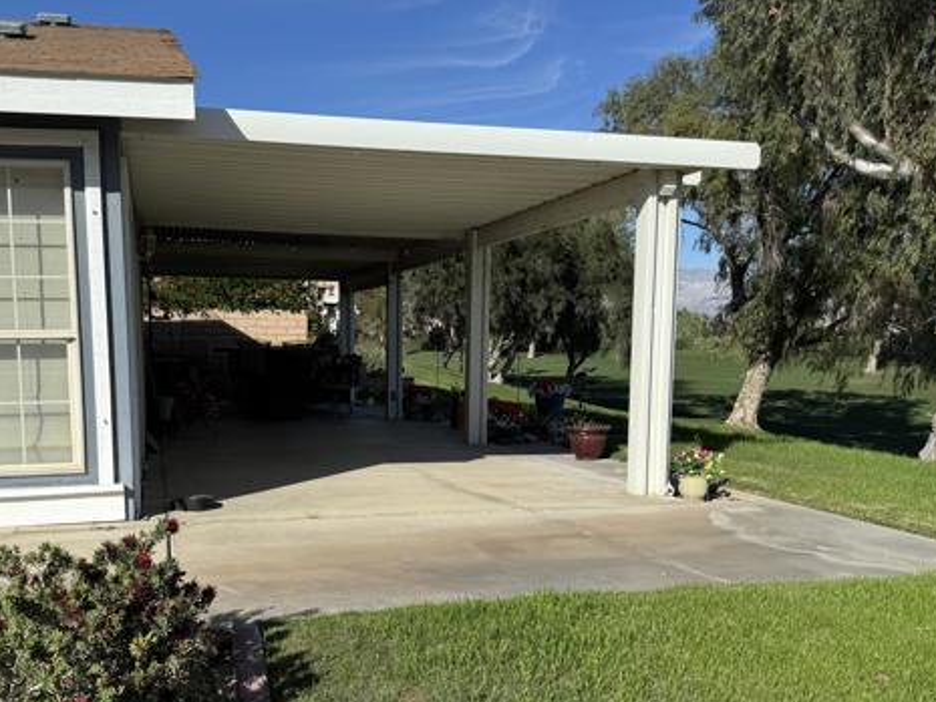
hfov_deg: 54.7
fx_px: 893
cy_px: 447
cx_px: 350
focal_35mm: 33
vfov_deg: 42.6
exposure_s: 1/6410
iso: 80
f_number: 1.78
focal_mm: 6.76
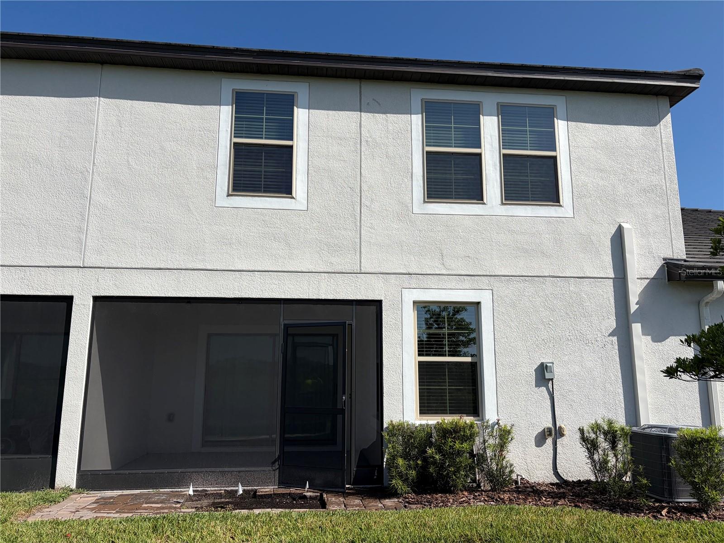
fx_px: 544
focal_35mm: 26
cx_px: 362
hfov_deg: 67.3
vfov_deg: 53.1
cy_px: 272
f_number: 1.6
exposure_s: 1/6993
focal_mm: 5.96
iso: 50
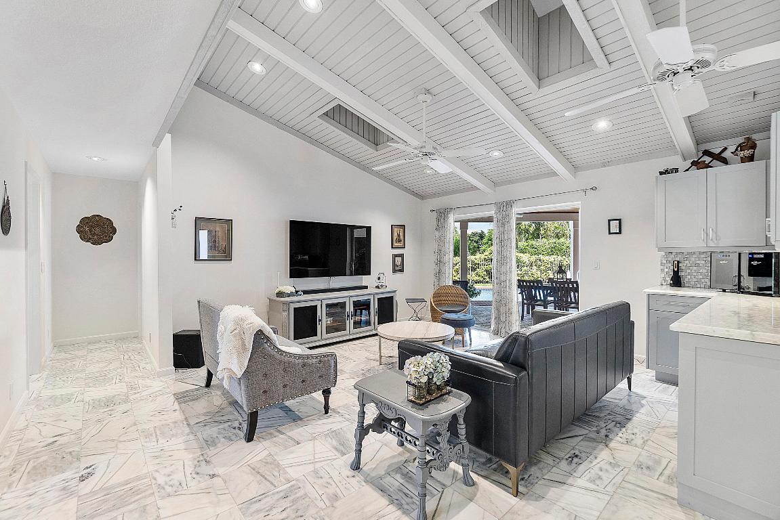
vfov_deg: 77.4
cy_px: 260
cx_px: 390
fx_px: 325
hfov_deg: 100.4
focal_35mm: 15
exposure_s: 1/15
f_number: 9
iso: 250
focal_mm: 10
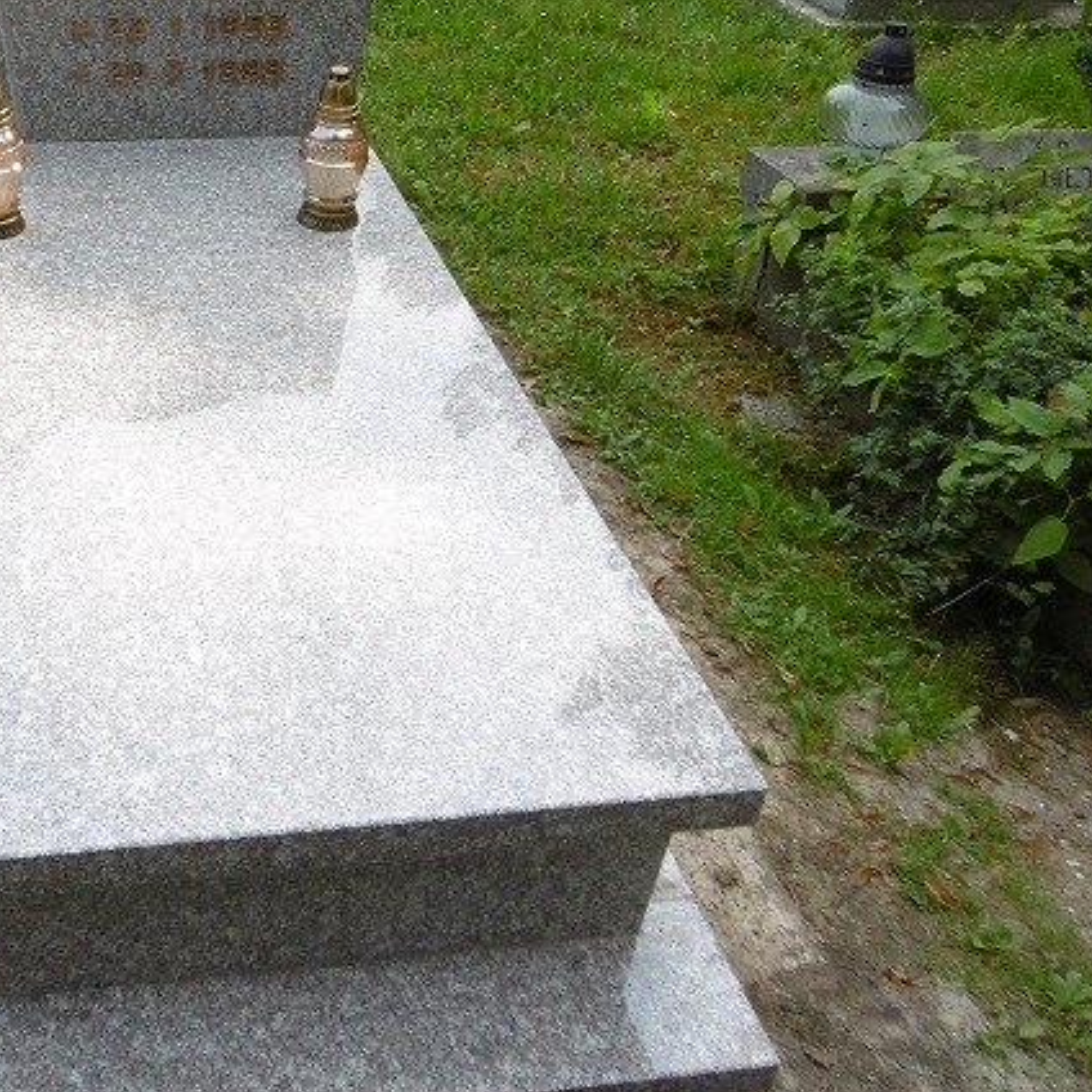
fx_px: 1428
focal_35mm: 40
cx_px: 214
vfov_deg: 41.7
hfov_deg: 40.1
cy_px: 433
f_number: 3.1
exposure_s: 1/500
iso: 100
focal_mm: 4.3
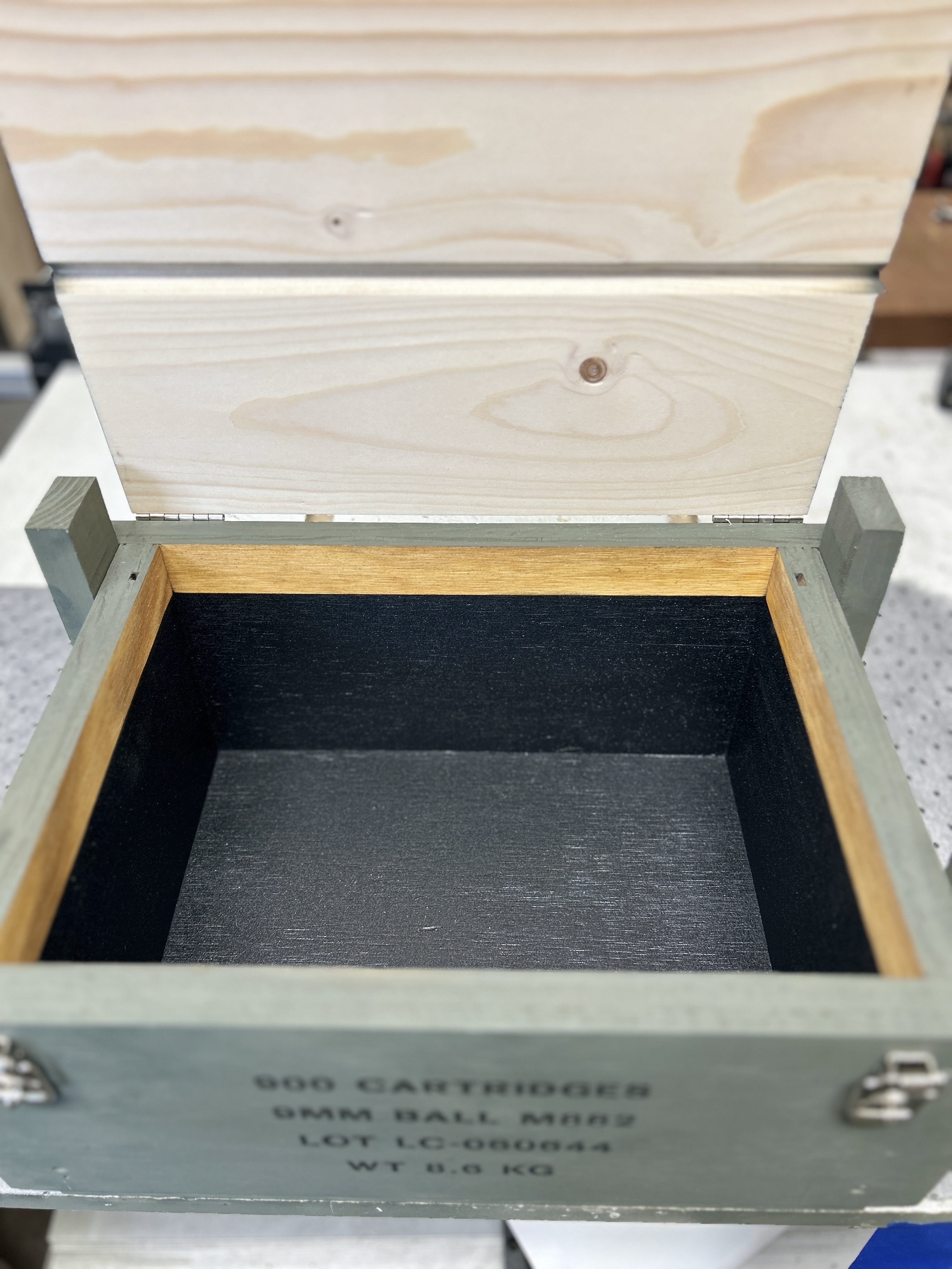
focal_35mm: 26
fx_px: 953
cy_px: 634
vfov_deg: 67.3
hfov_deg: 53.1
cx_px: 476
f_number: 1.5
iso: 100
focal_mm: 5.7
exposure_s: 1/120
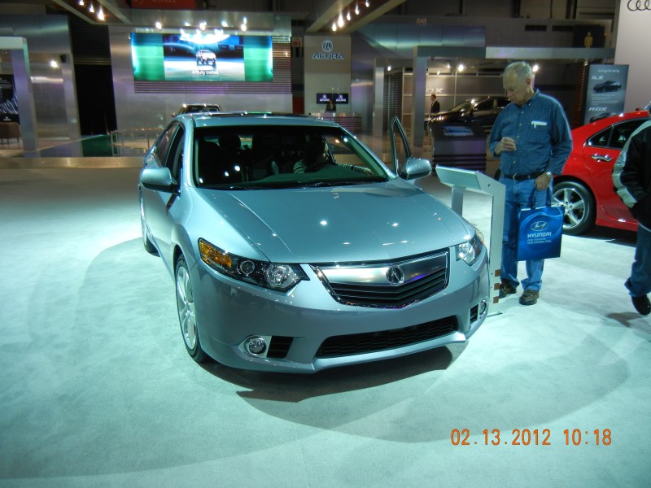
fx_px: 564
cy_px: 244
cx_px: 326
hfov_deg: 60.0
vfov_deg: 46.8
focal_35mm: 30
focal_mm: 5.4
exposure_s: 1/60
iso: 175
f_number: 3.5
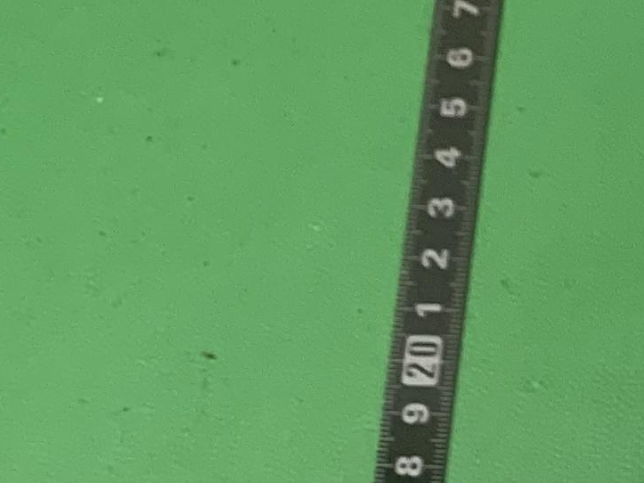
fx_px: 2697
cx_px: 1616
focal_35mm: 145
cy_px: 520
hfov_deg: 11.1
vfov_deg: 10.1
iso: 100
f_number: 1.8
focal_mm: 4.25
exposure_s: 1/73
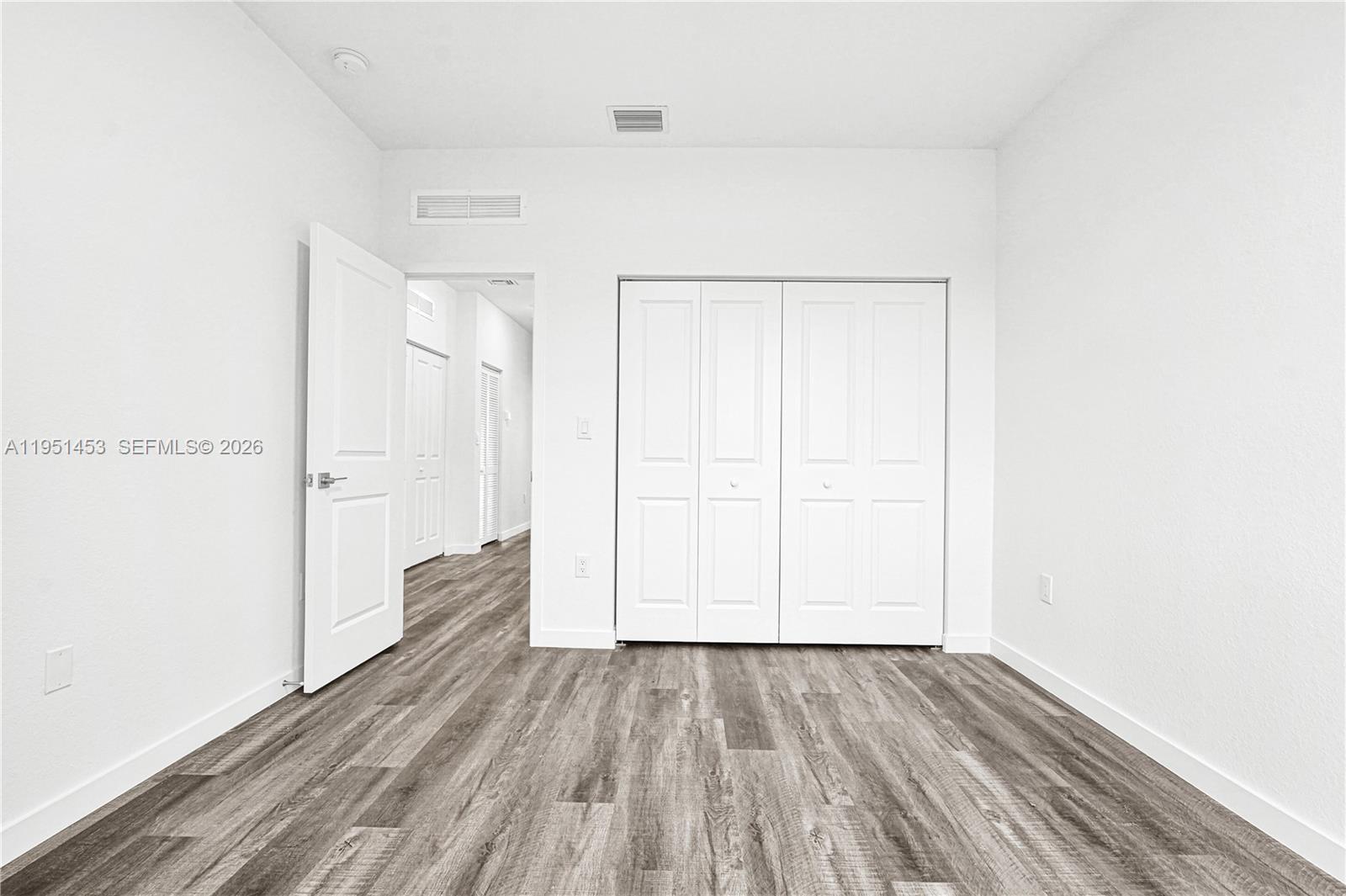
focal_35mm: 16
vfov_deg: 73.7
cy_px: 448
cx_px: 673
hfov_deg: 96.8
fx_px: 598
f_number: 8
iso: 640
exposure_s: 1/30
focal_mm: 16
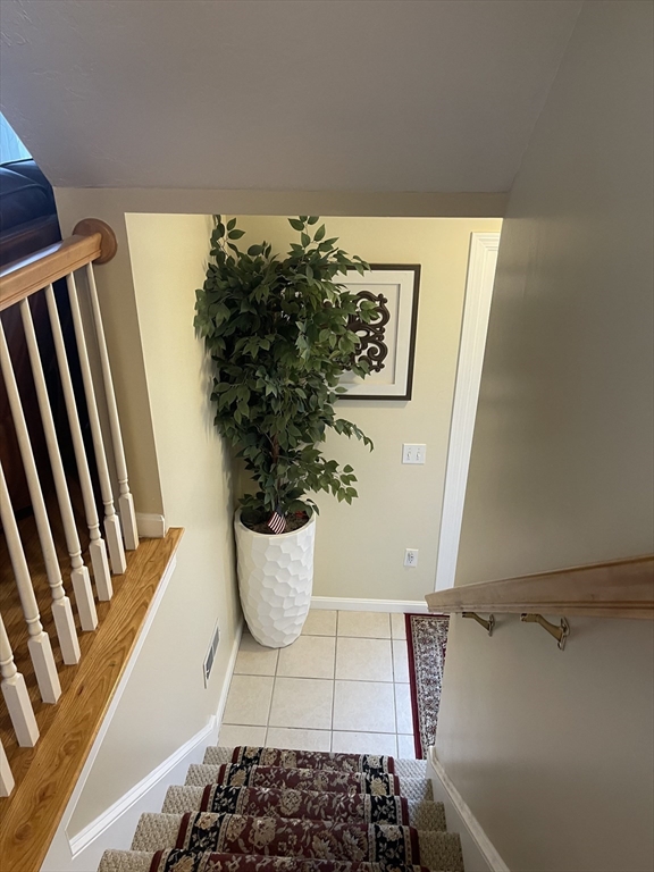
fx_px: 630
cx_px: 327
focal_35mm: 25
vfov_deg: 69.4
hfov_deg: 54.9
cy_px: 436
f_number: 1.6
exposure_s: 1/60
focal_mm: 5.1
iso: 160
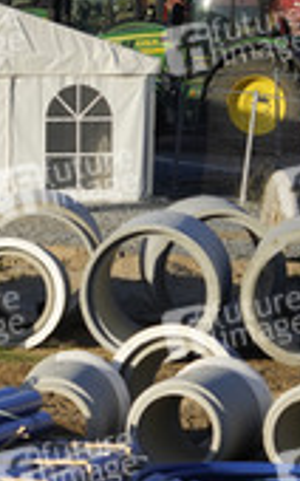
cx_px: -293
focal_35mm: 541
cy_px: 396
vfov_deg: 3.9
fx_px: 7089
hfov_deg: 2.4
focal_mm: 200
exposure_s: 1/2500
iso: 640
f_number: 6.3
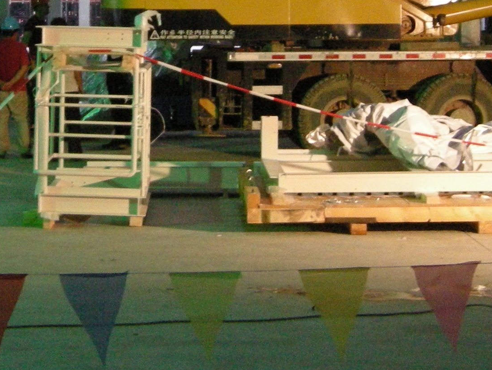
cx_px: 179
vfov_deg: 12.2
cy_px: 16
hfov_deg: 16.4
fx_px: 1706
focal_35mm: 120
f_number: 2.7
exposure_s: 1/25
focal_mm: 7.5
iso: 400
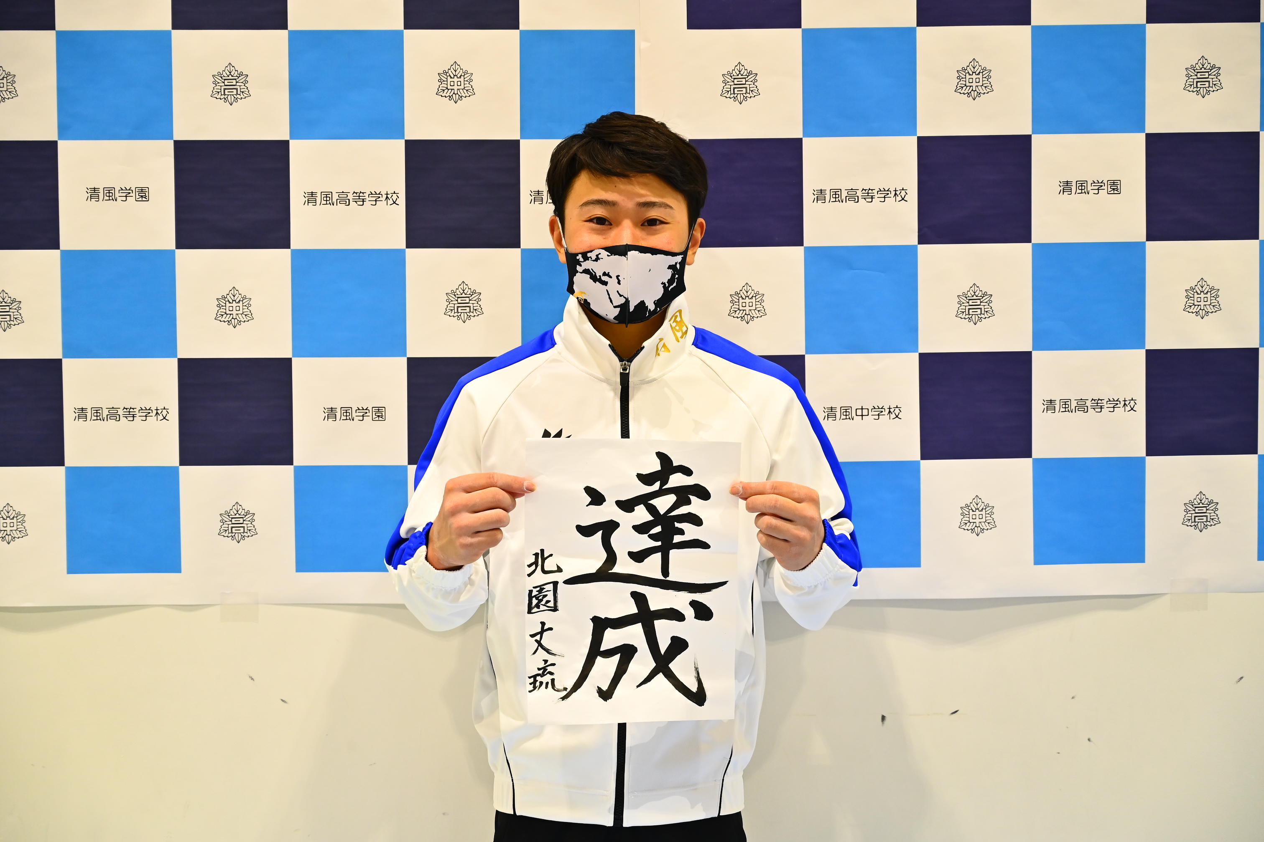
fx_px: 2212
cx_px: 632
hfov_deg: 31.9
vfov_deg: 21.6
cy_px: 421
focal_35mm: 63
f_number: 4
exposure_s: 1/160
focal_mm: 63
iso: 1000
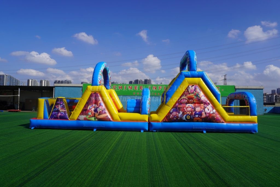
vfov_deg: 53.1
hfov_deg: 73.7
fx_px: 187
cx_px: 140
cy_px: 94
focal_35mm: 24
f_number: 10
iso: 100
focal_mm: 16
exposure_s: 1/320
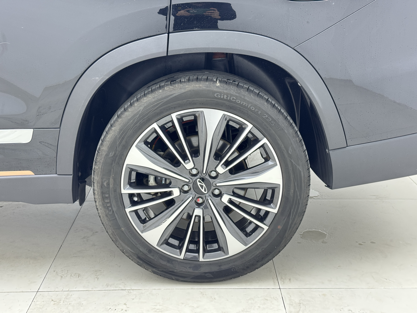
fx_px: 578
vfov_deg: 30.3
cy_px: 156
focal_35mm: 48
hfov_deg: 39.7
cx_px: 208
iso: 100
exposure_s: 1/100
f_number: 1.78
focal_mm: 6.76
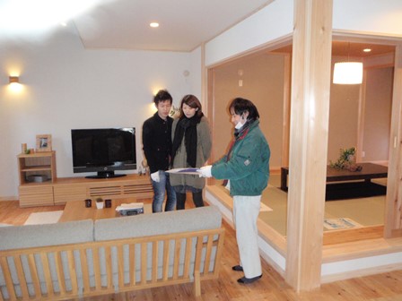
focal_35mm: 28
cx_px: 201
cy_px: 150
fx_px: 325
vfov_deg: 49.7
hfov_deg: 63.4
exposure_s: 1/30
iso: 320
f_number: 3.5
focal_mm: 5
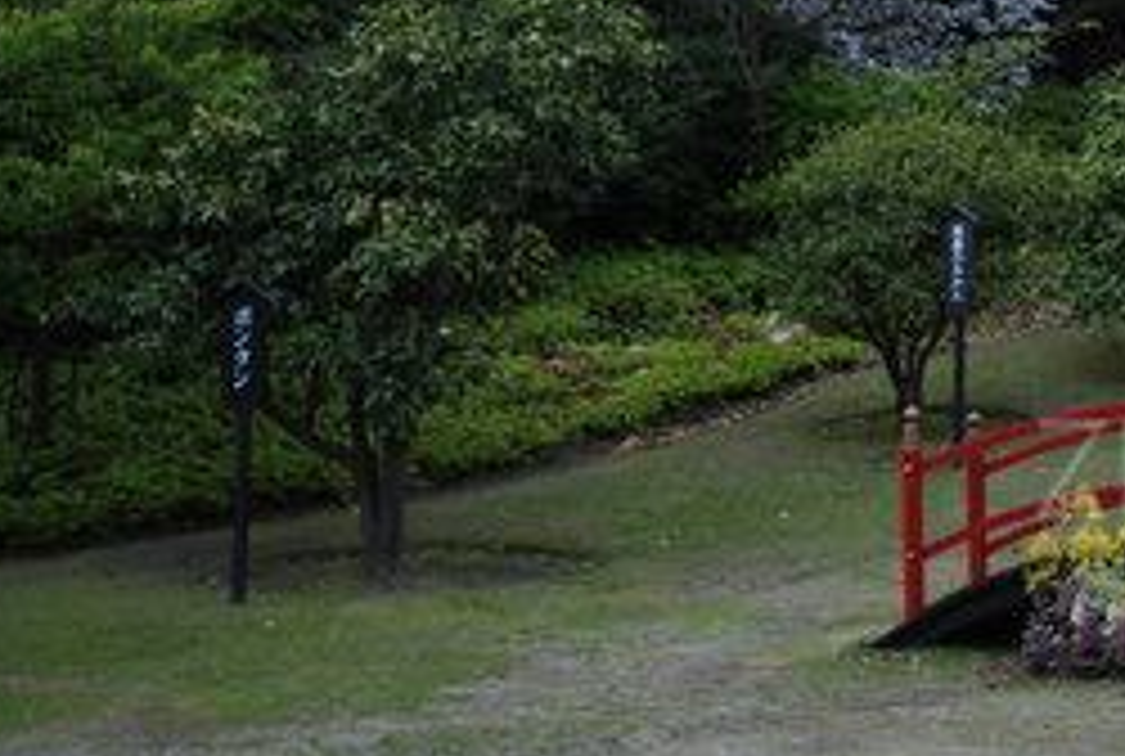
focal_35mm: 72
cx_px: 909
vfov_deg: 18.6
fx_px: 2255
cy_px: 47
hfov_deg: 27.4
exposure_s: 1/2000
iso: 160
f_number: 2
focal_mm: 24
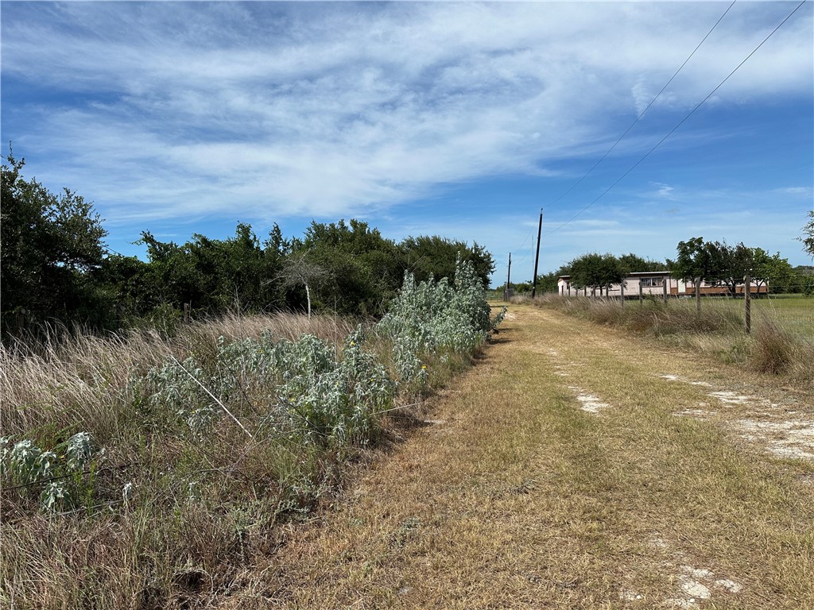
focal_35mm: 24
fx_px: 564
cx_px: 407
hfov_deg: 71.6
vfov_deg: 56.8
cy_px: 305
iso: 80
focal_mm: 6.86
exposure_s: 1/6623
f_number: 1.78
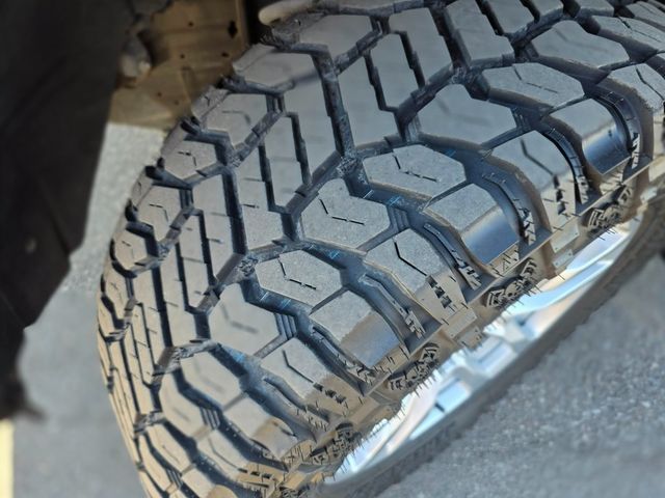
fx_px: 442
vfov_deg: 58.9
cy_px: 249
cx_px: 332
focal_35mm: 23
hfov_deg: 73.9
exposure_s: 1/180
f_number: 1.7
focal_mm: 6.3
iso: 80
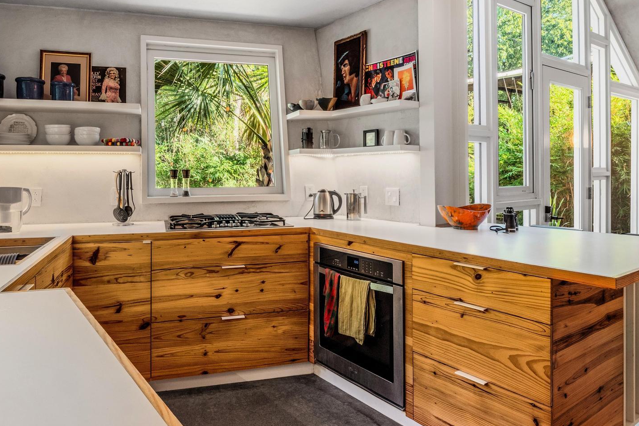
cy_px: 167
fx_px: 408
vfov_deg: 54.6
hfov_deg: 75.7
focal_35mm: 23
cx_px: 278
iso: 200
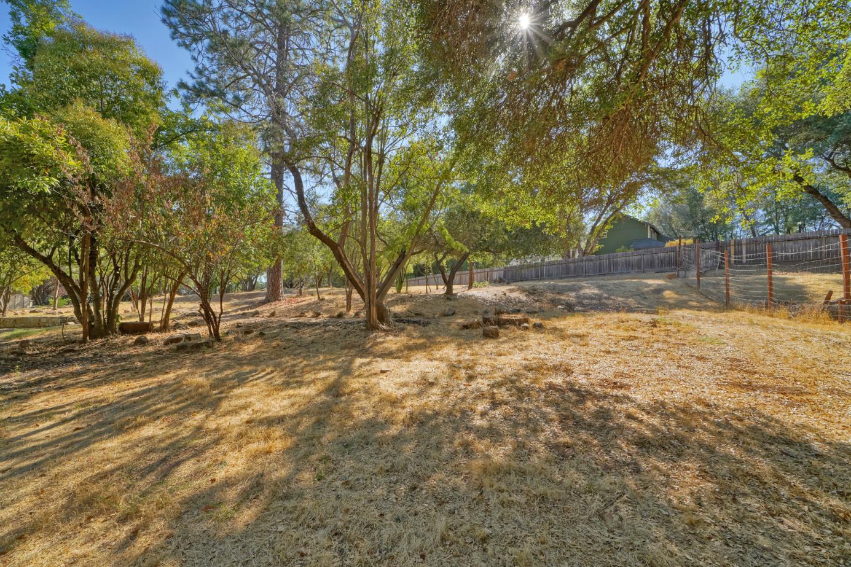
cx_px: 403
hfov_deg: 108.2
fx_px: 307
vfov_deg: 85.4
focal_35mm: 13
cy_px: 289
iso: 100
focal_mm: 12
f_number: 14
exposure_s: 1/25
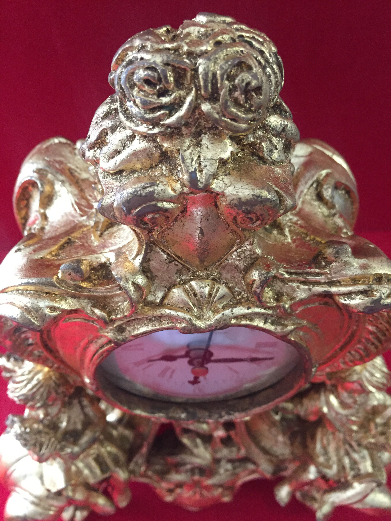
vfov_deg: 61.7
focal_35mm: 29
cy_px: 260
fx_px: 437
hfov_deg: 48.2
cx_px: 196
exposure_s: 1/33
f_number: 2.2
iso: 250
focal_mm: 4.15
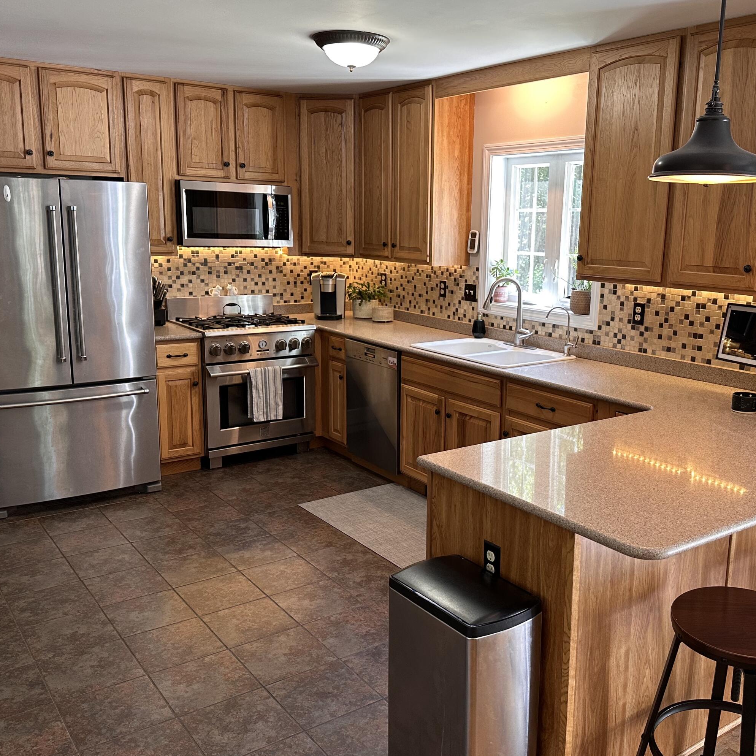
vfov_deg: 51.1
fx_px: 791
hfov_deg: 50.9
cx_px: 434
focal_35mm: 32
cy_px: 385
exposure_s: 1/60
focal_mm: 6.86
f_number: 1.78
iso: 160
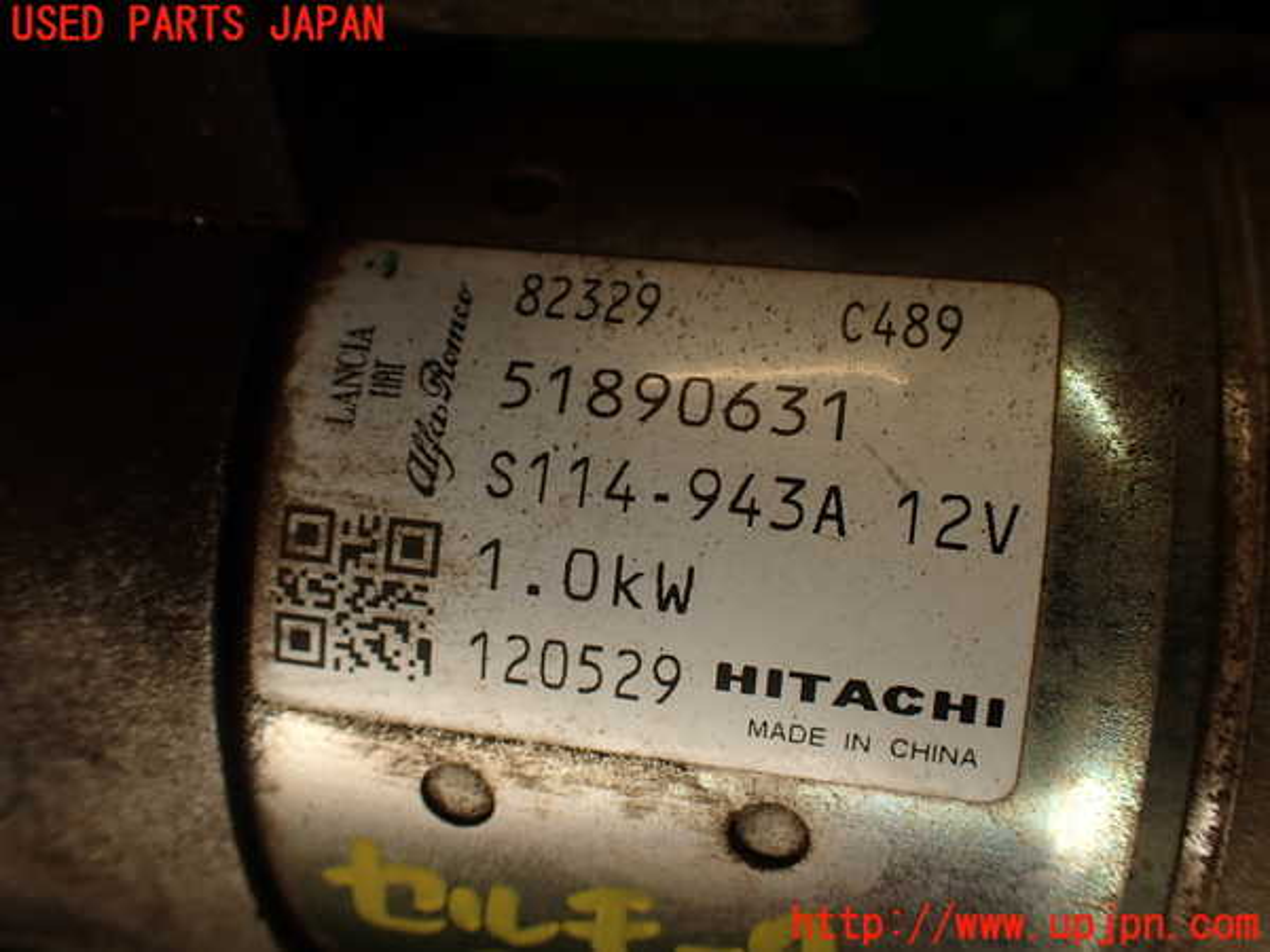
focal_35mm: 32
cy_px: 476
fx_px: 1174
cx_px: 635
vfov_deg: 44.2
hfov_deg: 56.8
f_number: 3.2
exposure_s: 1/125
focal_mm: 5.79
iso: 100
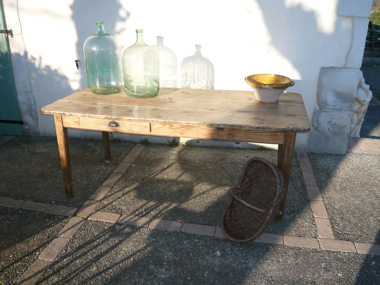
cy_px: 142
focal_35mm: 30
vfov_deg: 46.8
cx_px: 190
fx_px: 329
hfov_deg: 60.0
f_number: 2.9
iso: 100
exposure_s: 1/500
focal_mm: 4.9
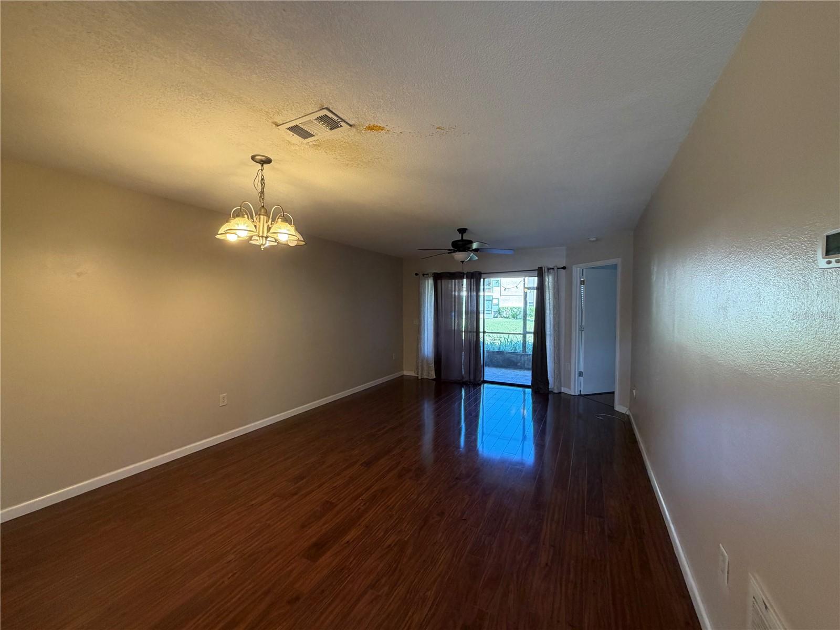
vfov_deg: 85.7
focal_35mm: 14
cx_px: 420
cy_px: 315
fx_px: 340
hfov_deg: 102.1
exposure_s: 1/60
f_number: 2.2
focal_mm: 2.22
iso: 160
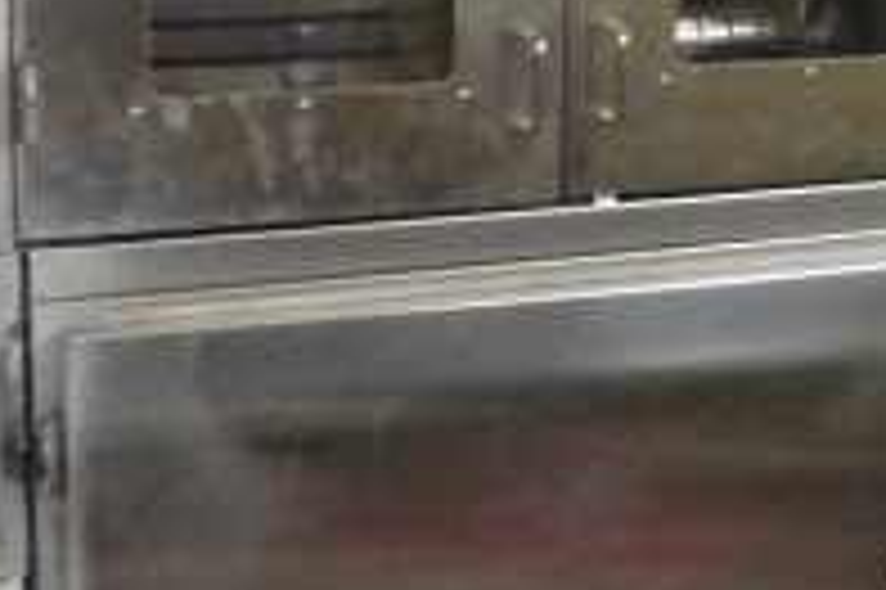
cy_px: 36
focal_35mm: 88
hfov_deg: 22.9
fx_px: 2164
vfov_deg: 15.3
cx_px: 193
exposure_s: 1/25
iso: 800
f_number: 3.5
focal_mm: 4.6
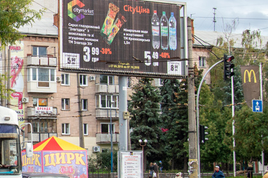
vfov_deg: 15.0
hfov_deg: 21.1
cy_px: 36
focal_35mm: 90
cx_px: -48
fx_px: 673
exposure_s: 1/640
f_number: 5.6
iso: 400
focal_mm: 21
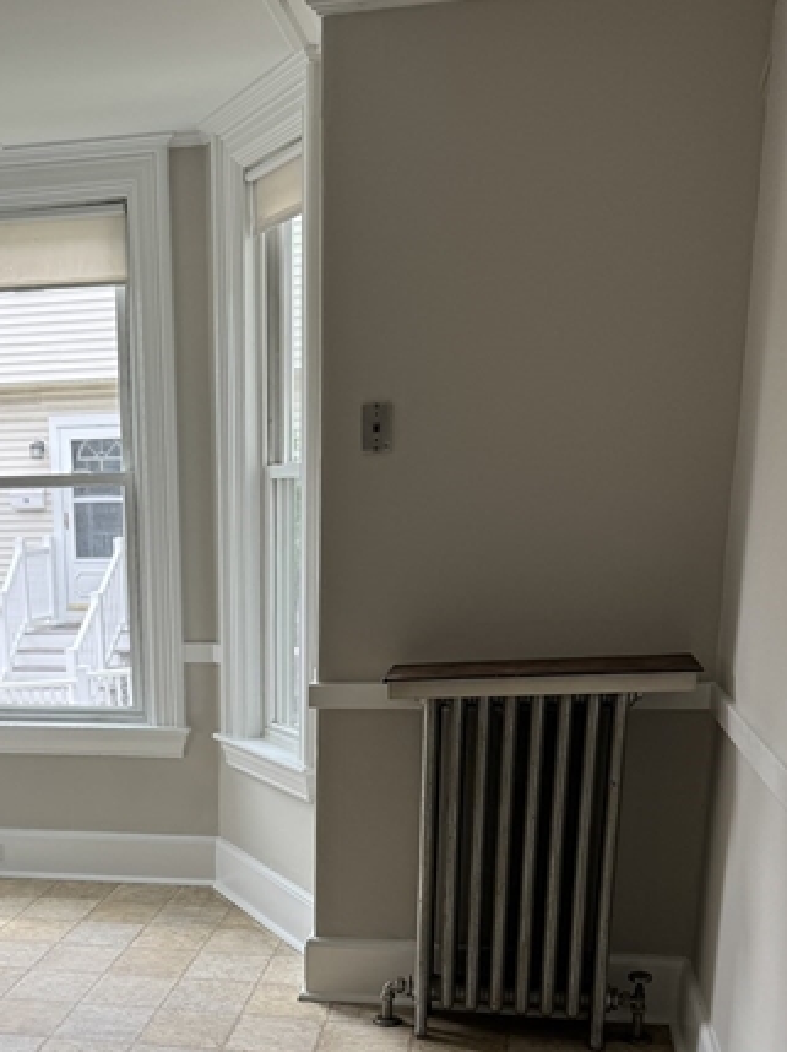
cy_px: 922
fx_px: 1305
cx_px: 191
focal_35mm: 43
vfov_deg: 40.9
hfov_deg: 32.9
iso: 80
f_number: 1.78
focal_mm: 6.76
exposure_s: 1/181
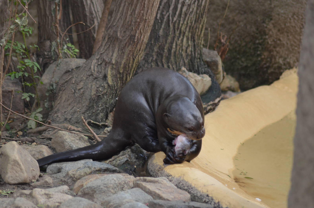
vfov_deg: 3.7
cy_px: 104
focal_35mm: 375
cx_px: 157
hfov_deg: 5.5
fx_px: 3264
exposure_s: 1/60
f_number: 5
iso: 800
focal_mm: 250
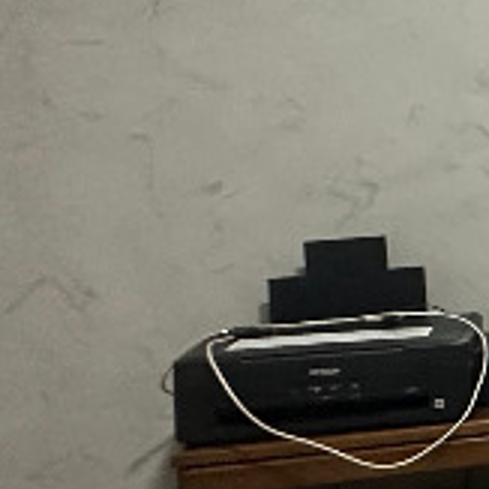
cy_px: 147
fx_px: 1215
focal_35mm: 76
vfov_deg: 22.6
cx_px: 1206
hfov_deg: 14.2
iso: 320
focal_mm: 2.22
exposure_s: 1/50
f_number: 2.2
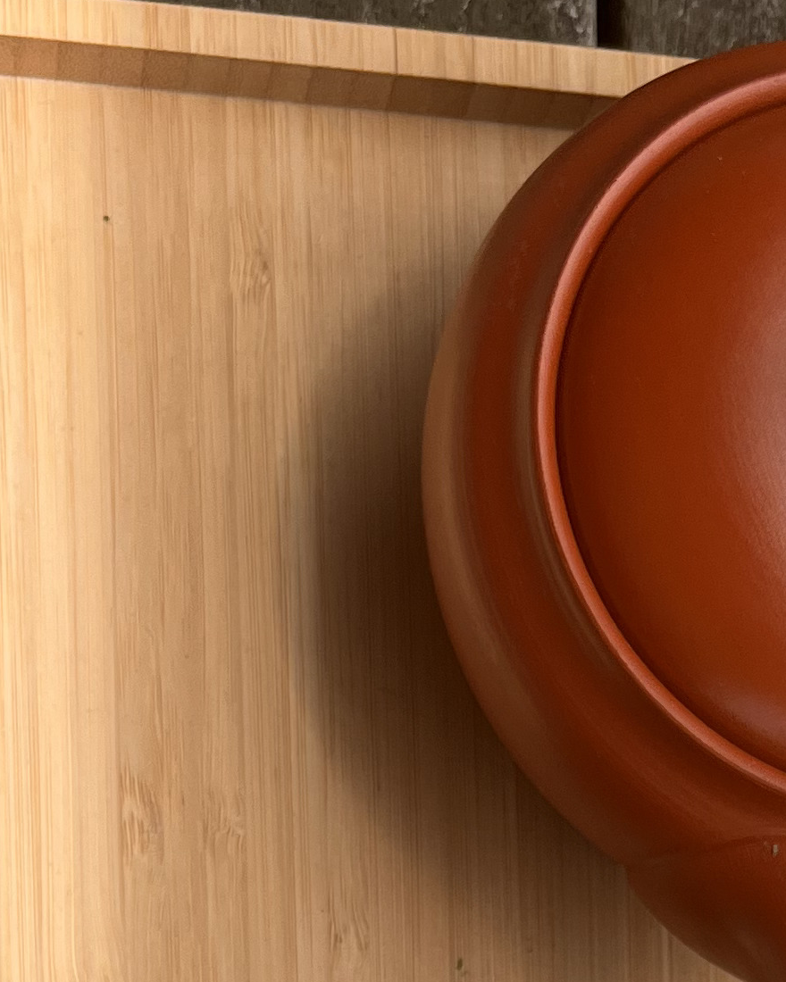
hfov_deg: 16.3
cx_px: 732
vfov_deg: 18.1
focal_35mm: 93
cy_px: 1509
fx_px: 2704
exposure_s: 1/2632
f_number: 1.6
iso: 50
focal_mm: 5.1
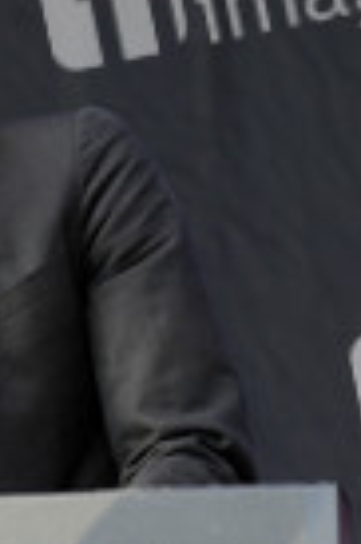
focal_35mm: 439
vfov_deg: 4.7
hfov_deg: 3.1
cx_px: -123
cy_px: 572
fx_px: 6620
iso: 400
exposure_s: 1/200
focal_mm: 100
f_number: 4.5
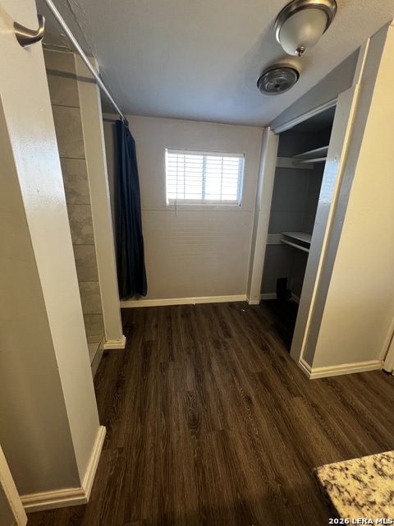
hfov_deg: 89.9
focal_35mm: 13
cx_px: 197
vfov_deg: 106.2
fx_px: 197
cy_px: 263
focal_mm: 1.57
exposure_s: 1/120
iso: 250
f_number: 1.8
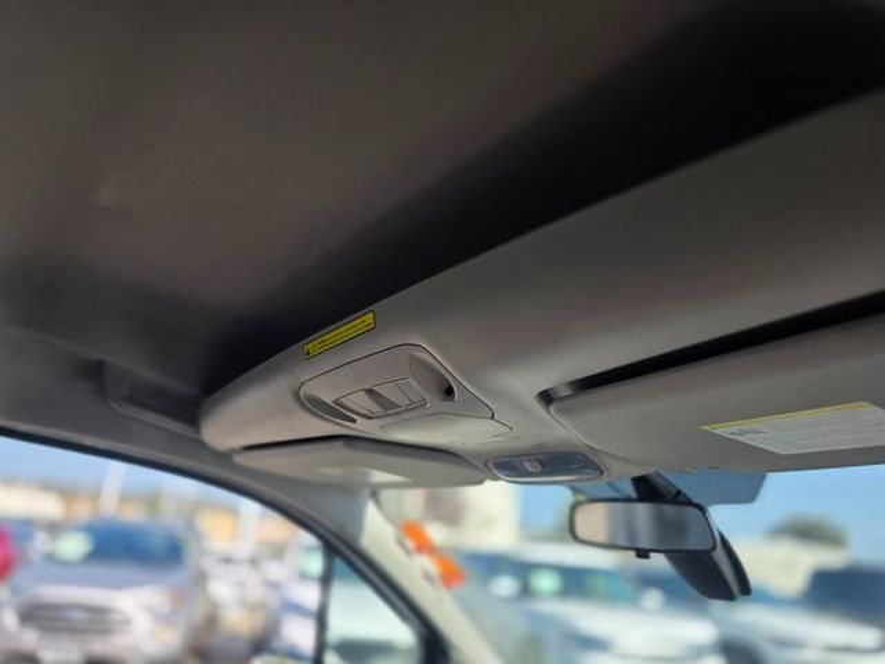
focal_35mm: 23
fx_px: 588
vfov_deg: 58.9
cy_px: 332
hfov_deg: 73.9
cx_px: 442
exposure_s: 1/1756
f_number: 1.7
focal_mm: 6.3
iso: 80
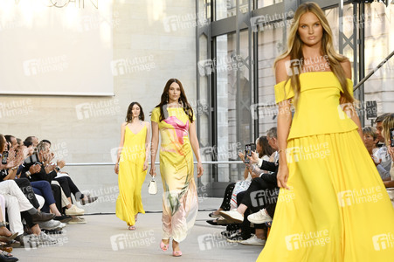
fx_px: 1094
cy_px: 131
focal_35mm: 100
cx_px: 197
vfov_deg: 13.7
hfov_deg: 20.4
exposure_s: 1/500
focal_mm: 100
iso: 5000
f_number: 7.1
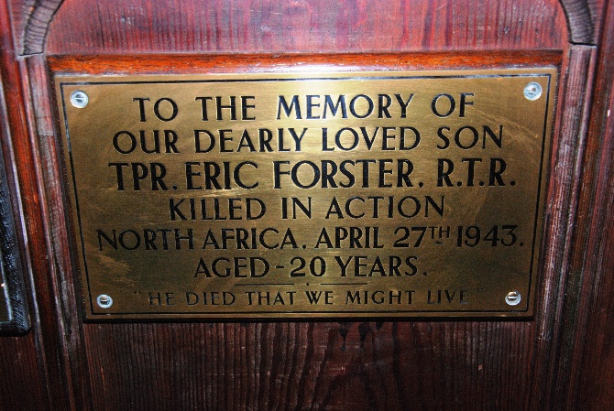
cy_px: 206
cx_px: 307
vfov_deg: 30.0
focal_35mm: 45
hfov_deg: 43.5
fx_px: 769
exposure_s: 1/125
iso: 400
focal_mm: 30
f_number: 4.2
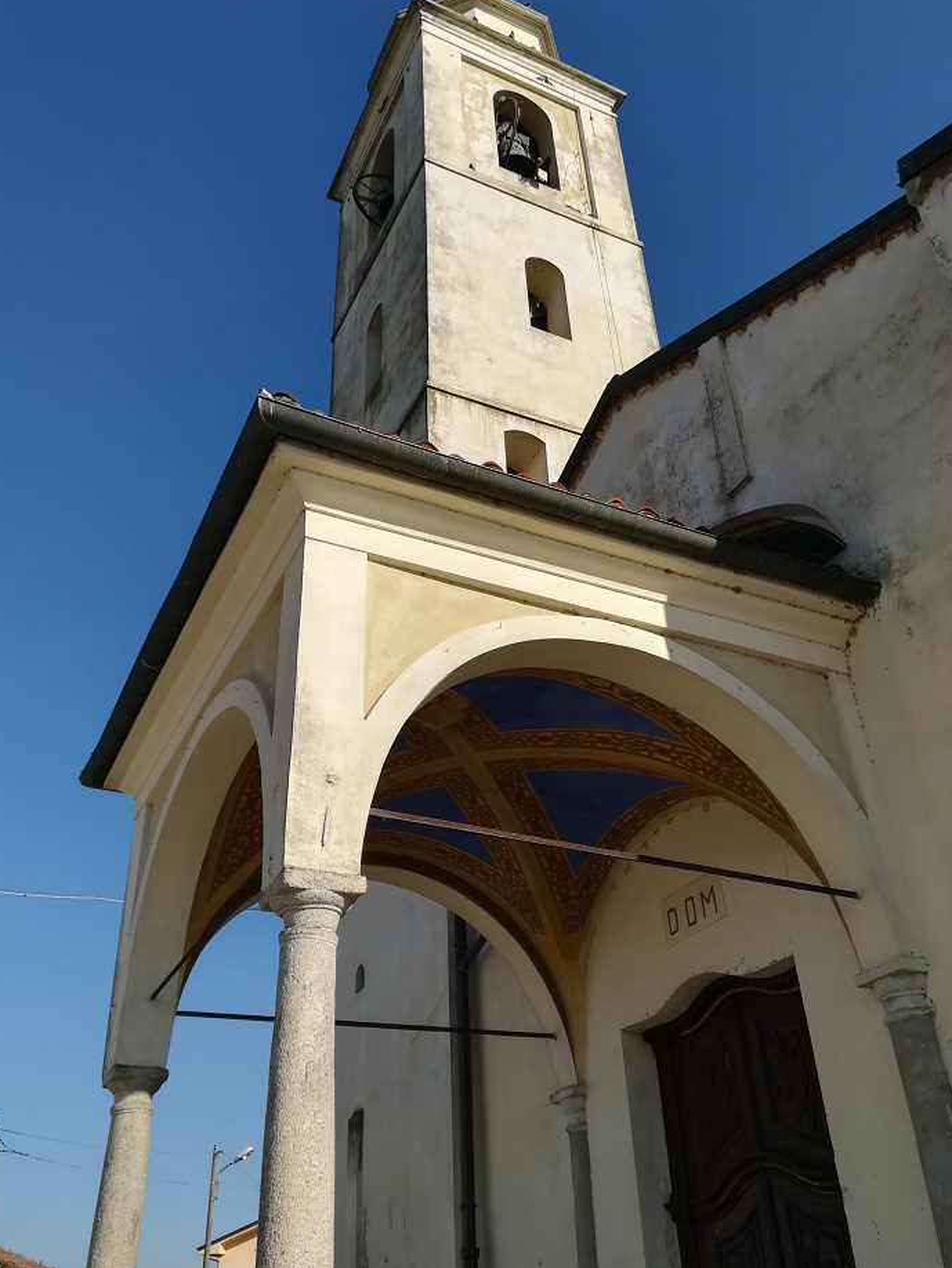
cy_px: 622
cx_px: 468
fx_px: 1063
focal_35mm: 29
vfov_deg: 61.6
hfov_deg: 48.2
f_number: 2.2
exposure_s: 1/1140
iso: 50
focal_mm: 3.83
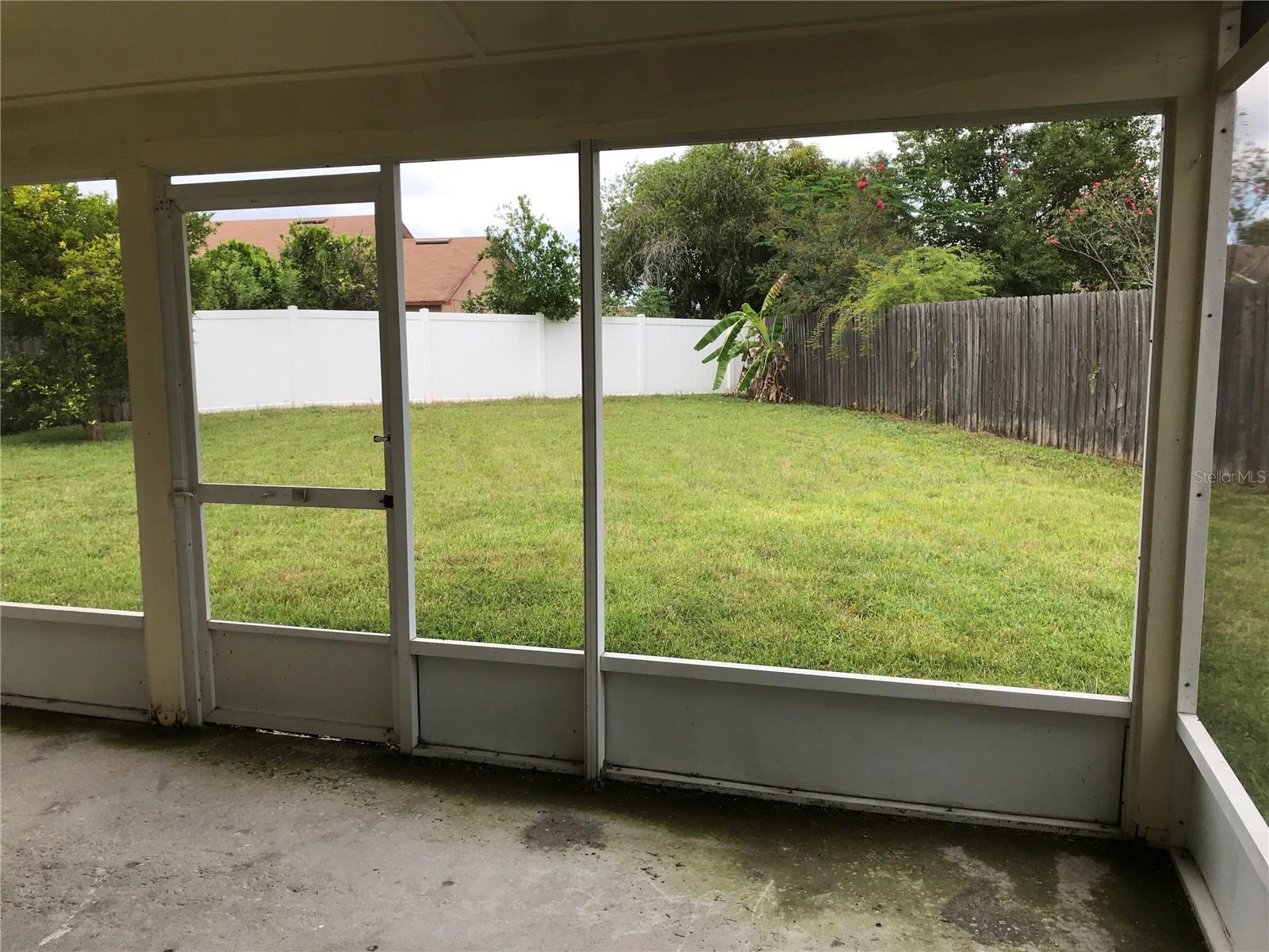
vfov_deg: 49.7
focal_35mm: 28
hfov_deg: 63.4
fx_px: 1026
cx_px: 634
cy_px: 476
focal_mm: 3.99
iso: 20
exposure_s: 1/509
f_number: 1.8
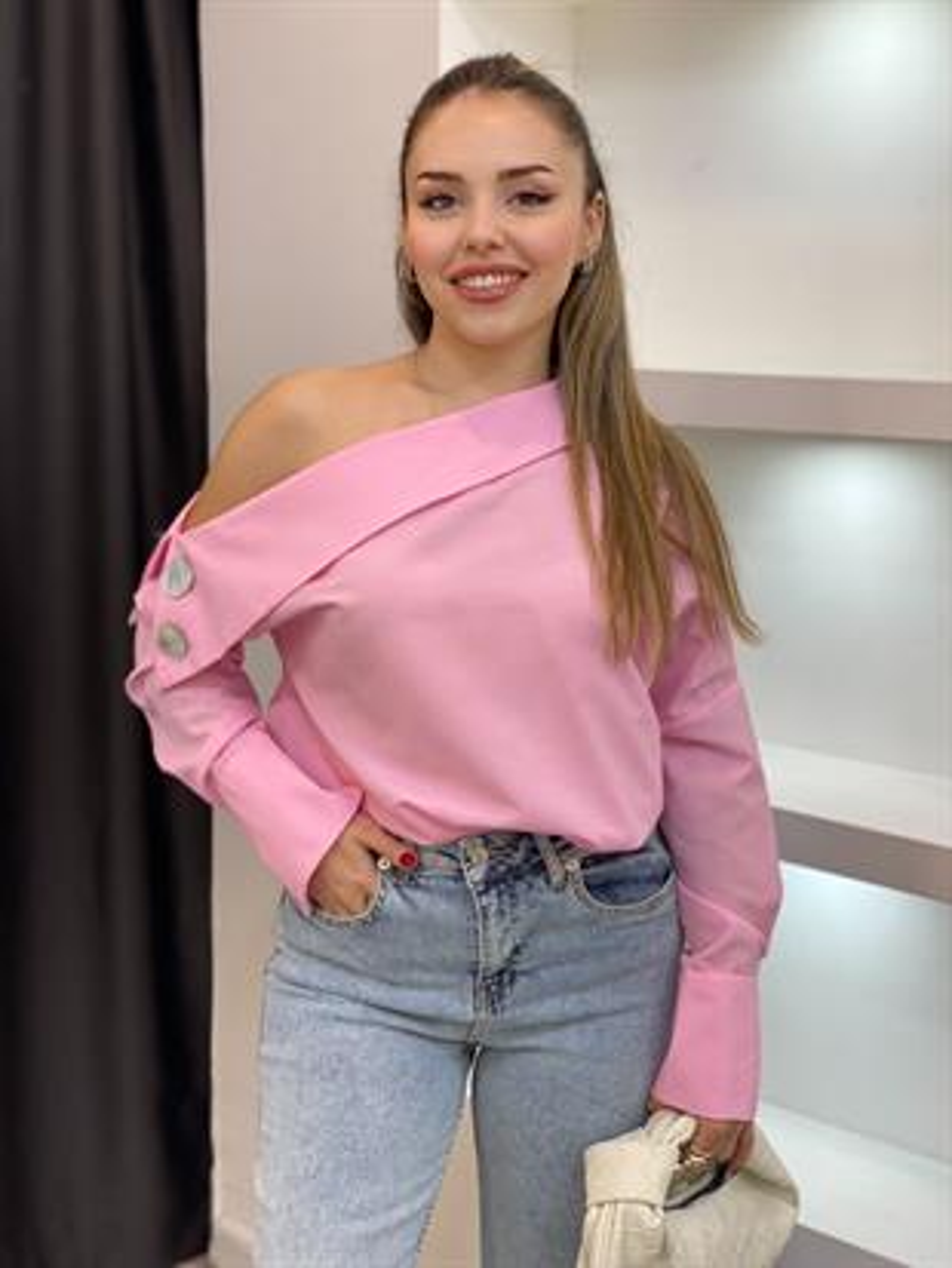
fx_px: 1906
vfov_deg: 36.8
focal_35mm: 52
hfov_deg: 28.0
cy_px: 634
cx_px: 476
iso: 80
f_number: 2
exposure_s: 1/100
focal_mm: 6
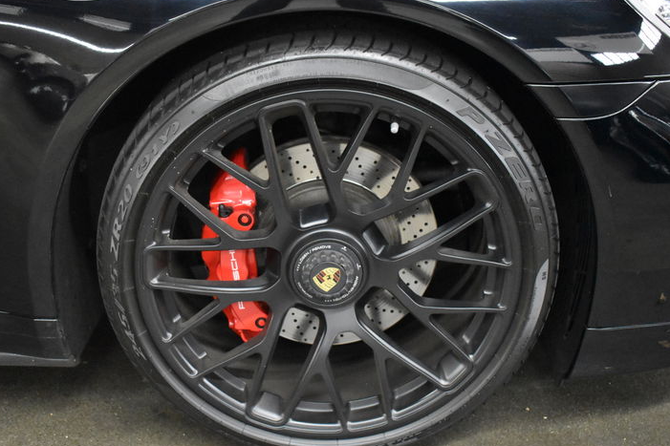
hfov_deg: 42.7
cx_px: 313
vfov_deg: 29.2
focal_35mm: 46
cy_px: 238
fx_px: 856
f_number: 4.2
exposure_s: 1/125
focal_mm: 28
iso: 7200
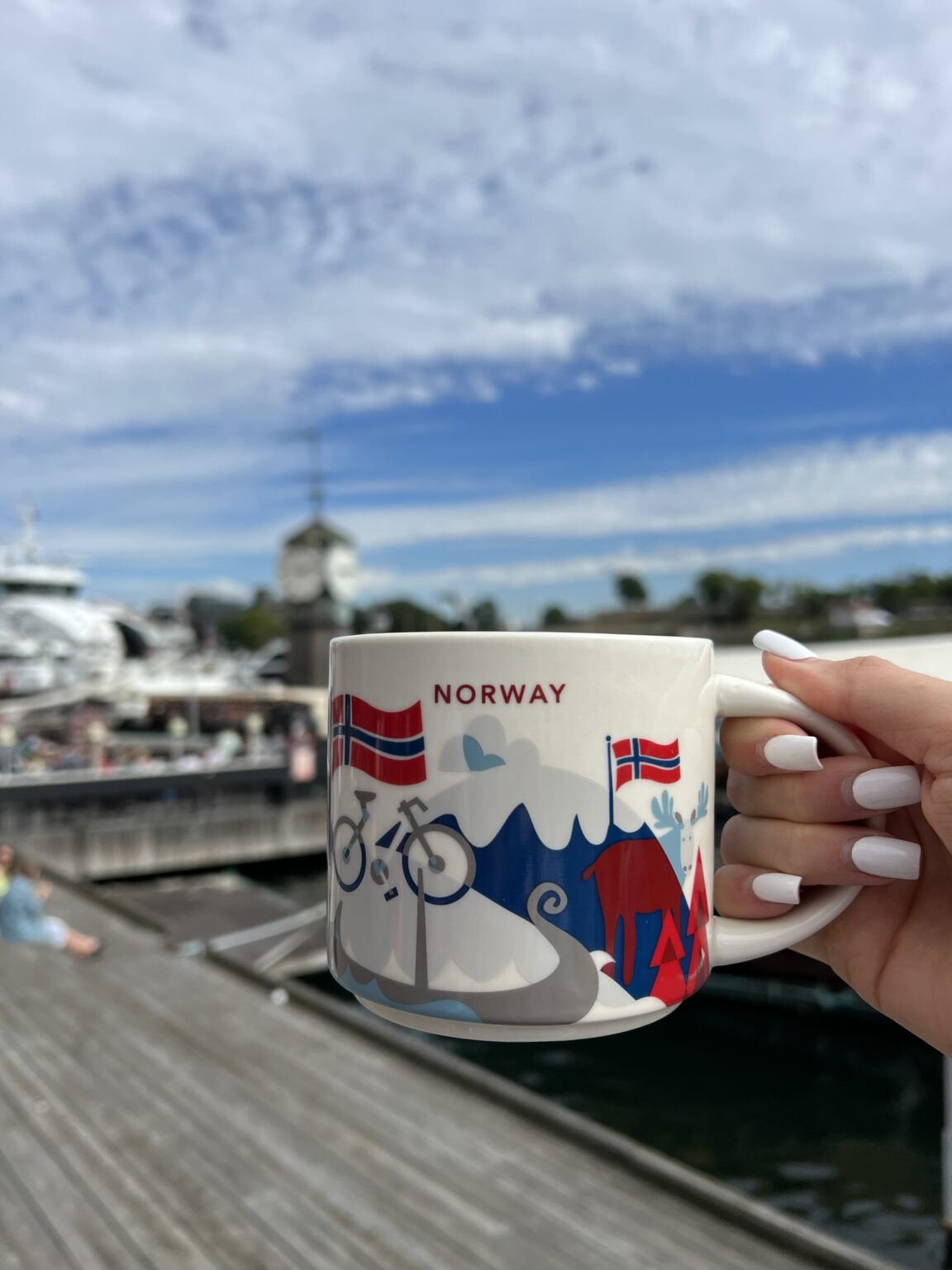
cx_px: 476
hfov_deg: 53.1
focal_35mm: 26
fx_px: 953
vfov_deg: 67.3
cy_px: 635
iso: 50
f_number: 1.5
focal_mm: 5.7
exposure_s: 1/6211
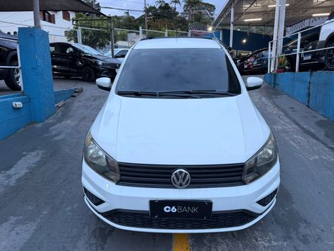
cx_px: 167
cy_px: 126
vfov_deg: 56.9
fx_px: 232
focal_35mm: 24
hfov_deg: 71.5
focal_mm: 6.76
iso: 160
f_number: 1.78
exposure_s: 1/120
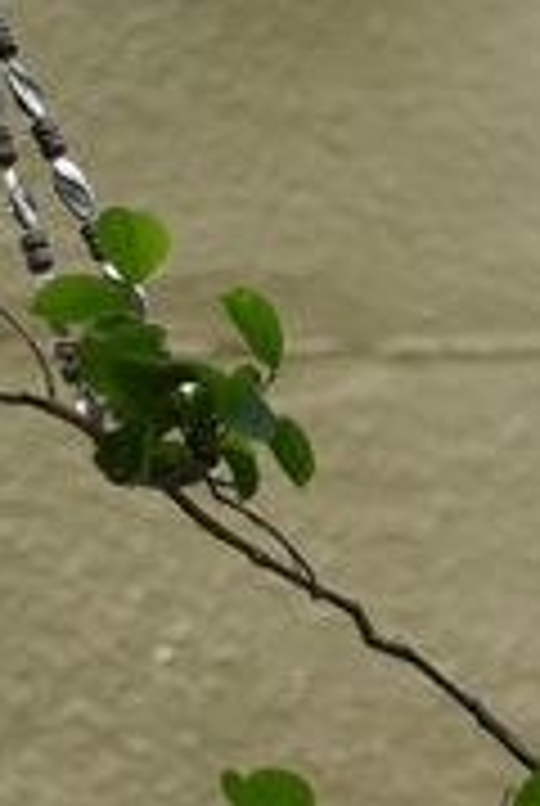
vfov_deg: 6.5
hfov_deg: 4.4
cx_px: 904
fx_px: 7037
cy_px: 666
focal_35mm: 314
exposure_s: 1/160
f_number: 6.3
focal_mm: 44
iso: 100
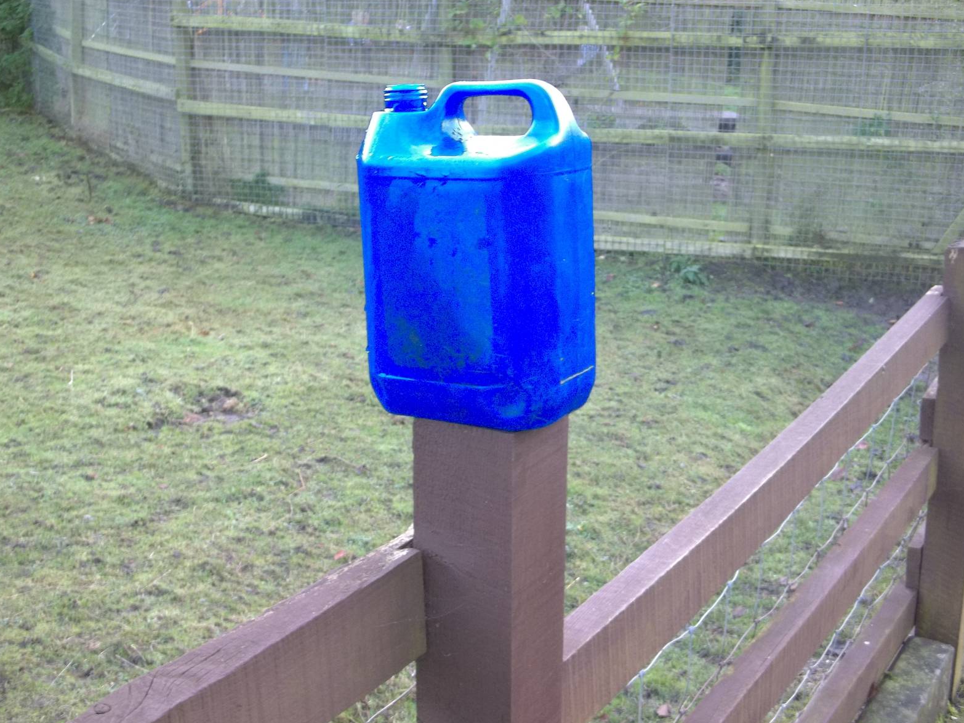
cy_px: 358
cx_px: 478
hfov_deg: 40.4
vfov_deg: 30.9
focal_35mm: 47
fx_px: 1309
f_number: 3.7
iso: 160
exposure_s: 1/20
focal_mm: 8.3
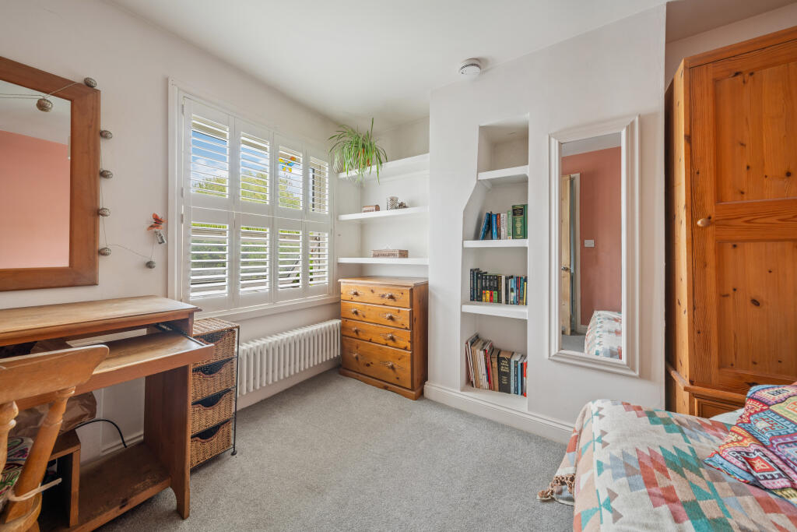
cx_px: 398
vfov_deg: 90.0
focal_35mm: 12
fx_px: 266
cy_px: 266
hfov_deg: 112.6
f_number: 8
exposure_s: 1/1.25
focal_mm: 12
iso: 100
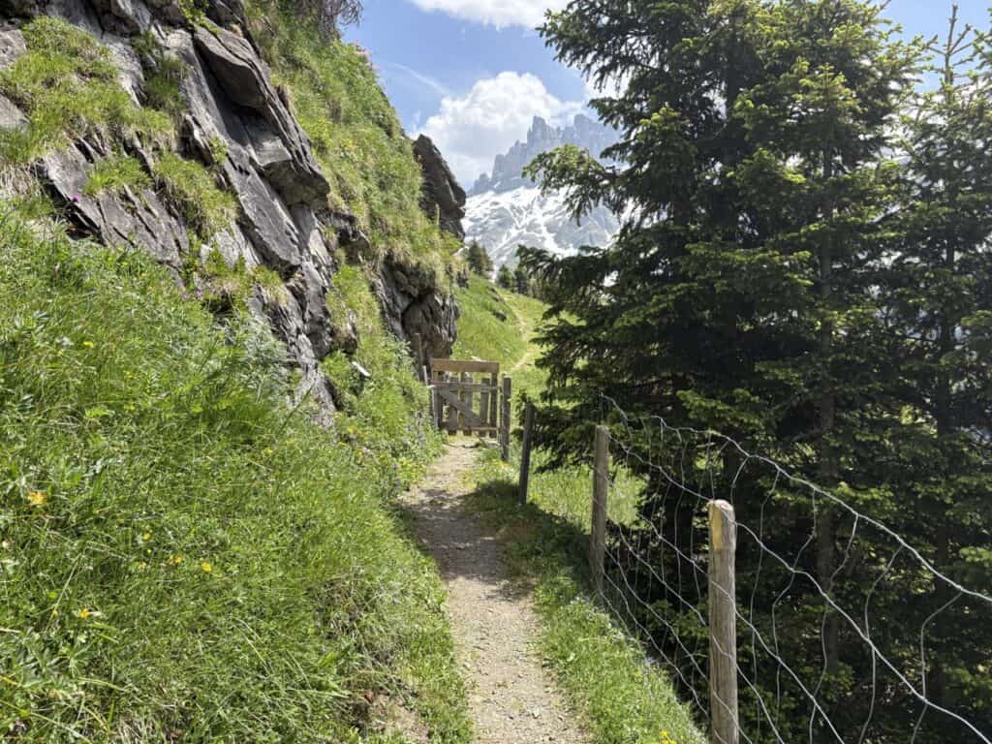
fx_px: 745
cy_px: 372
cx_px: 496
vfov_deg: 53.1
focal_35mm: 26
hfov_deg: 67.3
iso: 64
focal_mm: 5.96
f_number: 1.6
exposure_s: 1/1799
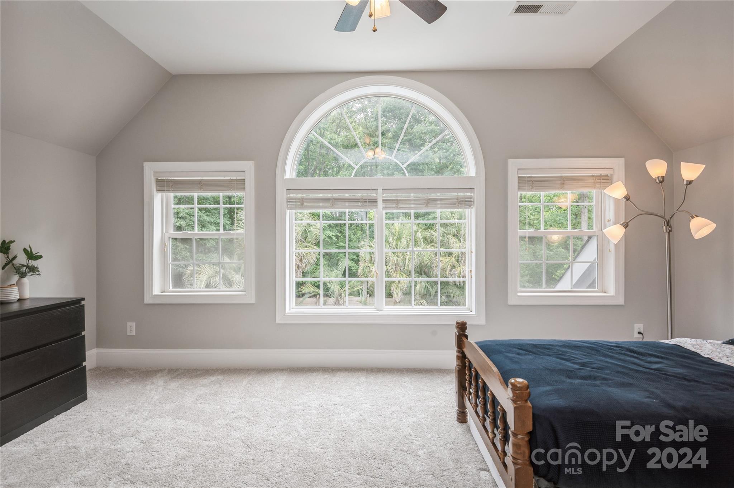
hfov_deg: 96.8
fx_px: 326
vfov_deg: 73.7
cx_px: 367
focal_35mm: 16
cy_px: 244
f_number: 8
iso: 200
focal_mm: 16
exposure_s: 1/25
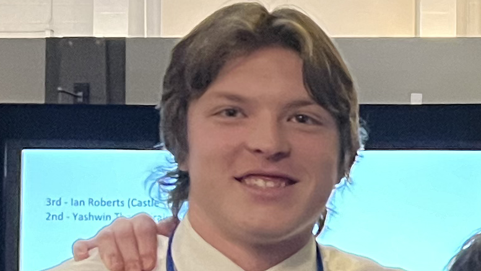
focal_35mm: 147
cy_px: 386
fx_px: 1875
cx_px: 834
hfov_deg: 13.3
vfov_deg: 8.1
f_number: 1.5
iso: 500
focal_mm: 5.7
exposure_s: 1/30
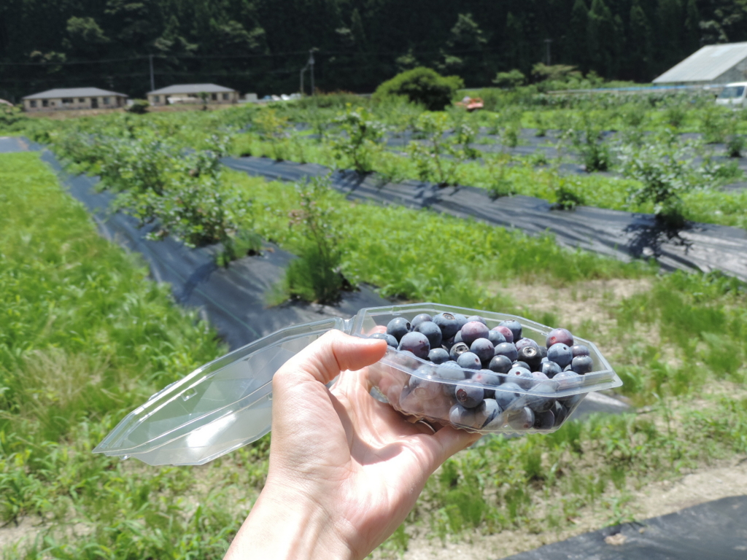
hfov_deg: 43.9
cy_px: 280
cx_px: 374
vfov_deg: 33.6
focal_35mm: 43
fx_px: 928
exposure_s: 1/640
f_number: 3.4
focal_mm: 7.6
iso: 80
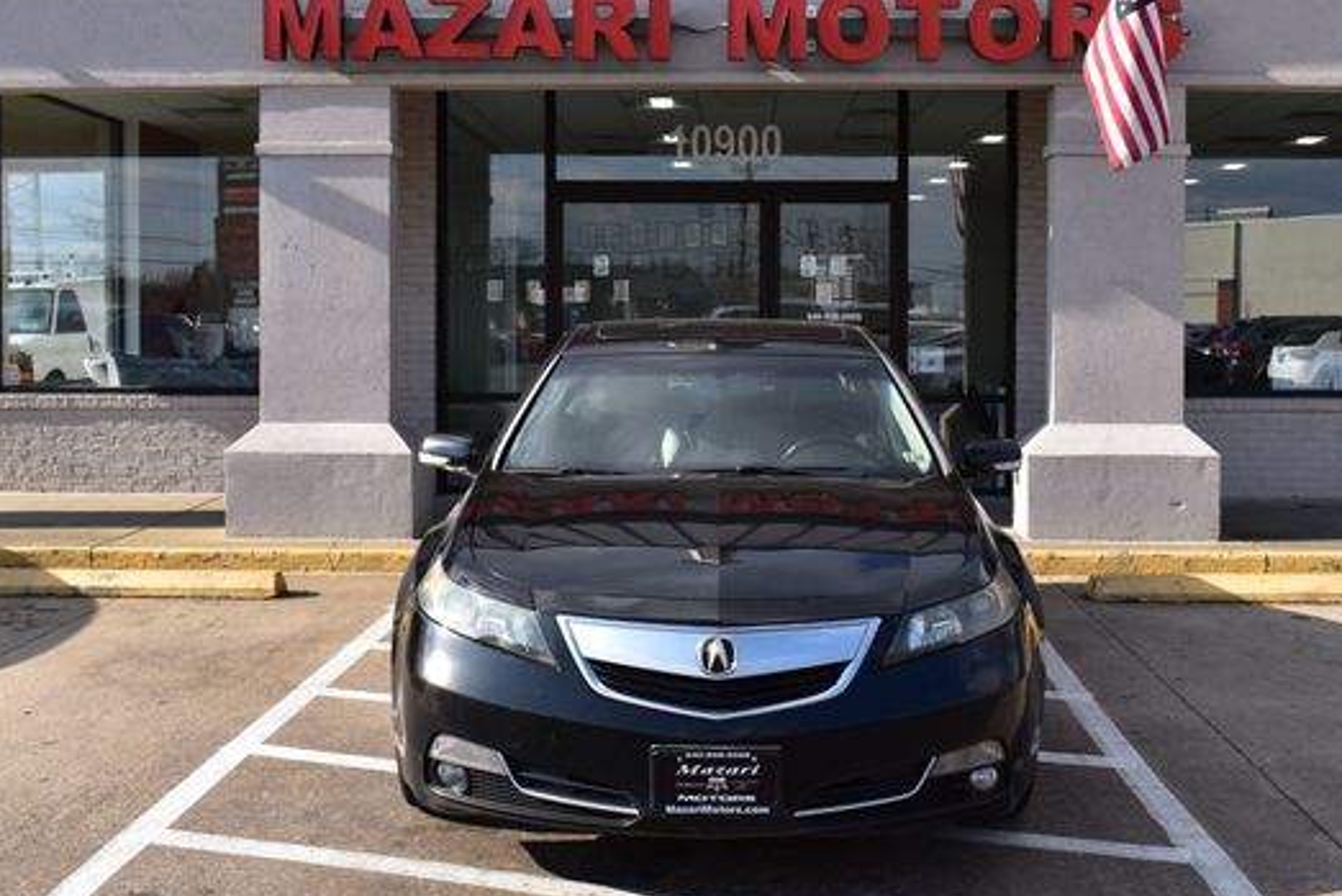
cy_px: 383
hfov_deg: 44.5
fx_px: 1641
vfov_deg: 30.5
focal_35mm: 44
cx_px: 716
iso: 400
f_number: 11
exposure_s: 1/400
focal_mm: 24
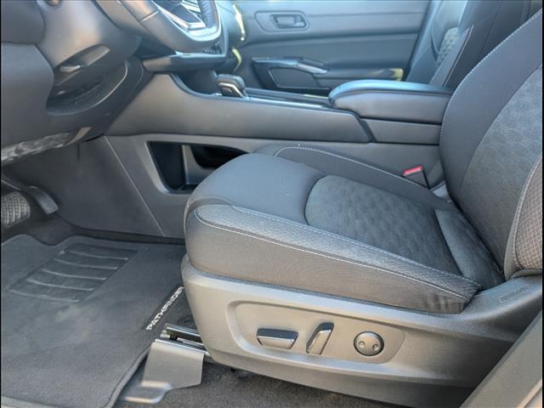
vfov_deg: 56.8
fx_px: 377
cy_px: 204
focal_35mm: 24
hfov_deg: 71.6
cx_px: 272
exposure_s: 1/110
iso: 216
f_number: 1.68
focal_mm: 6.9
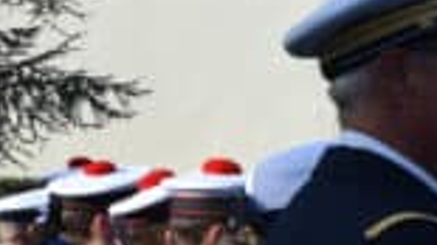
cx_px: 1373
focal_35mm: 270
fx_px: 3127
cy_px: 179
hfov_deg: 7.0
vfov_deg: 4.5
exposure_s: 1/320
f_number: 9
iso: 200
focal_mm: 26
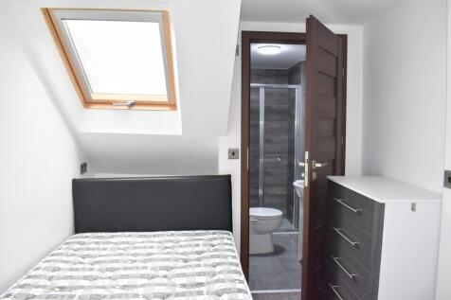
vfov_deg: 47.9
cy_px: 150
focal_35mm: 27
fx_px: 338
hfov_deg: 67.4
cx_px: 226
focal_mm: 18
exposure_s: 1/125
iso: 640
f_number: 5.6
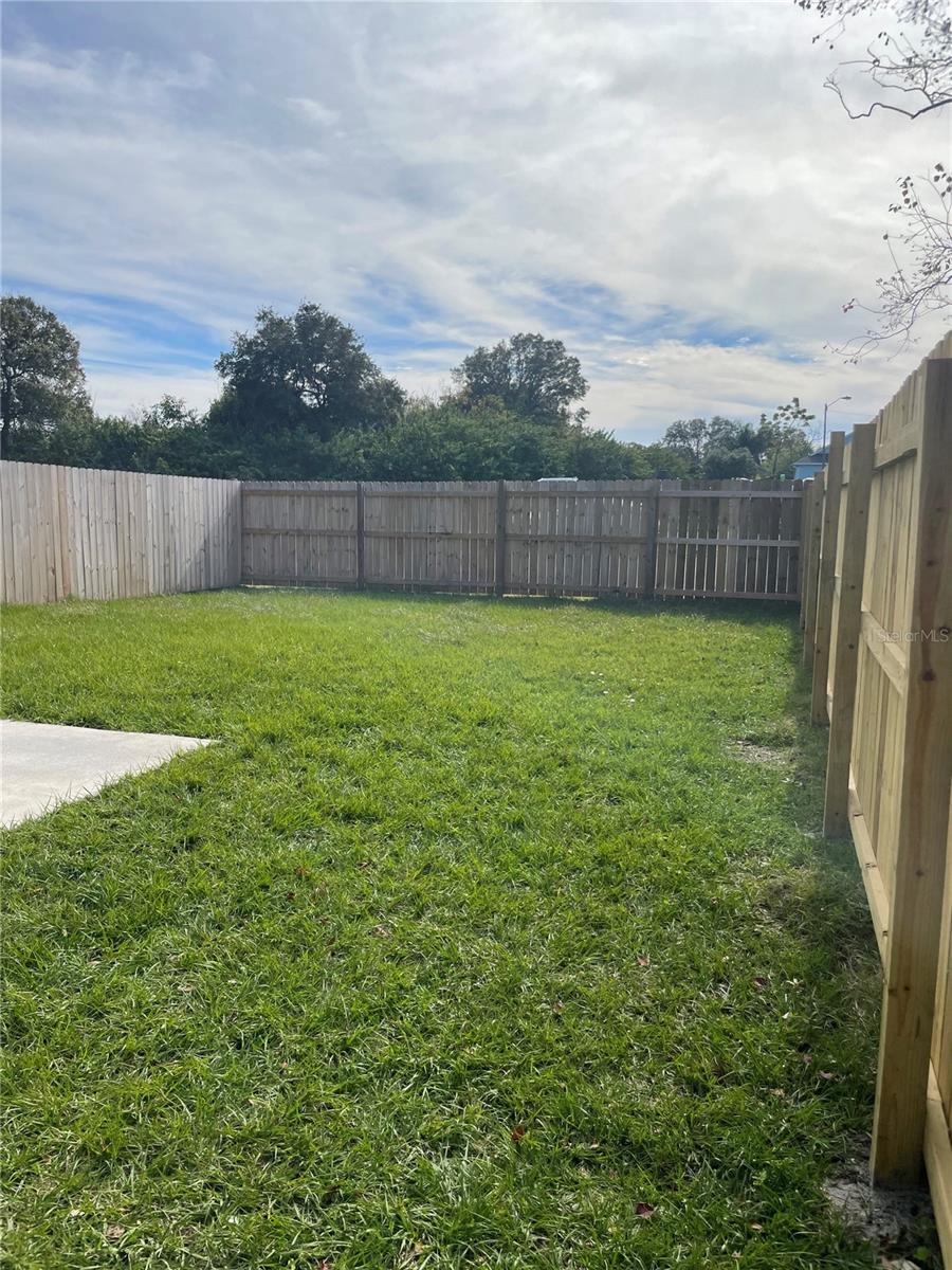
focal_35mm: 26
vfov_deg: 67.3
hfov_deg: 53.1
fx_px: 953
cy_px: 635
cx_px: 476
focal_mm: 4.2
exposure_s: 1/5051
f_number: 1.6
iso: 32
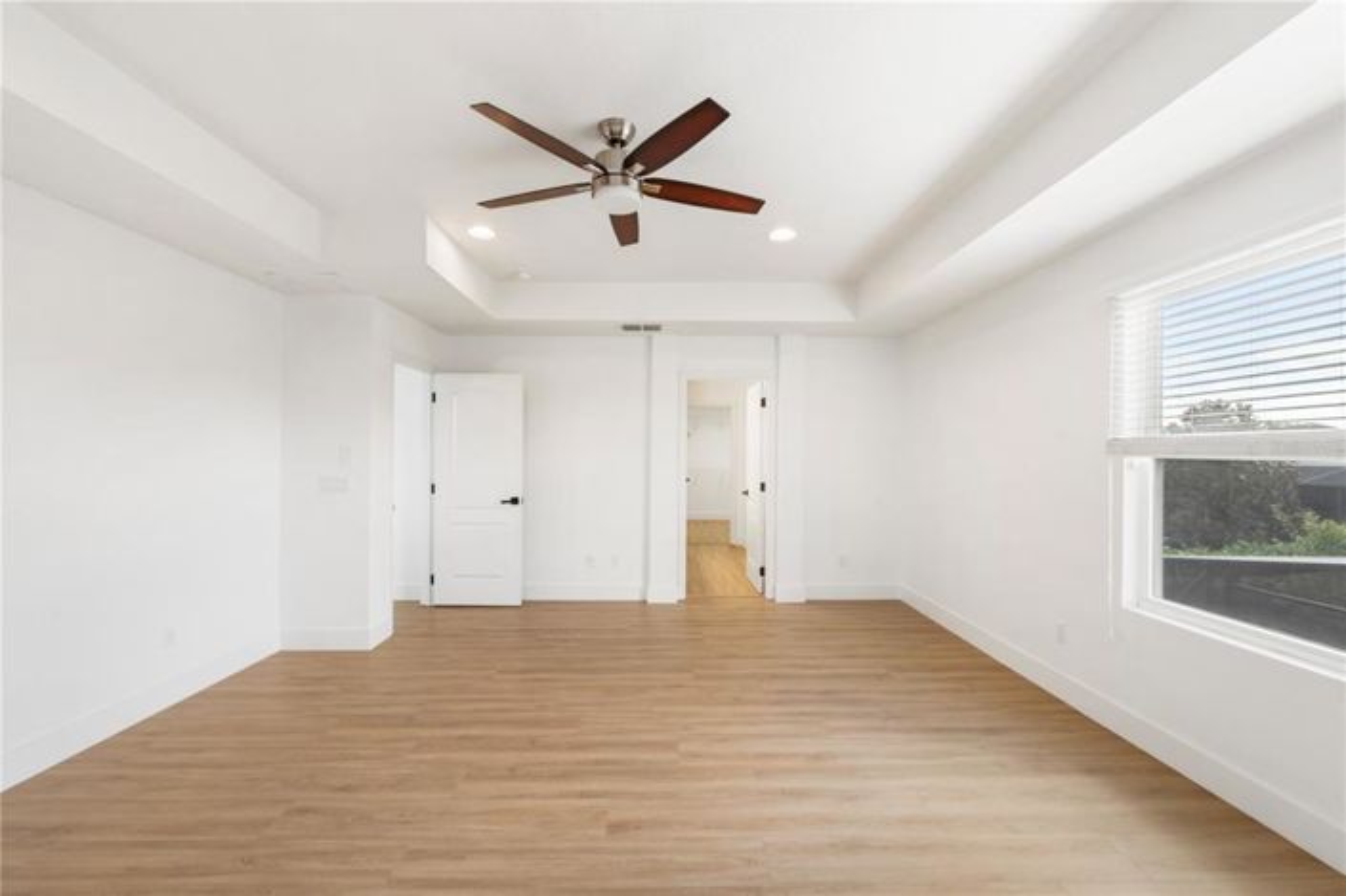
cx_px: 673
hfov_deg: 100.4
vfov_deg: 77.2
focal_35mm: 15
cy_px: 448
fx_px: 560
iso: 320
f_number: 18
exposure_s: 1.5
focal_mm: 10
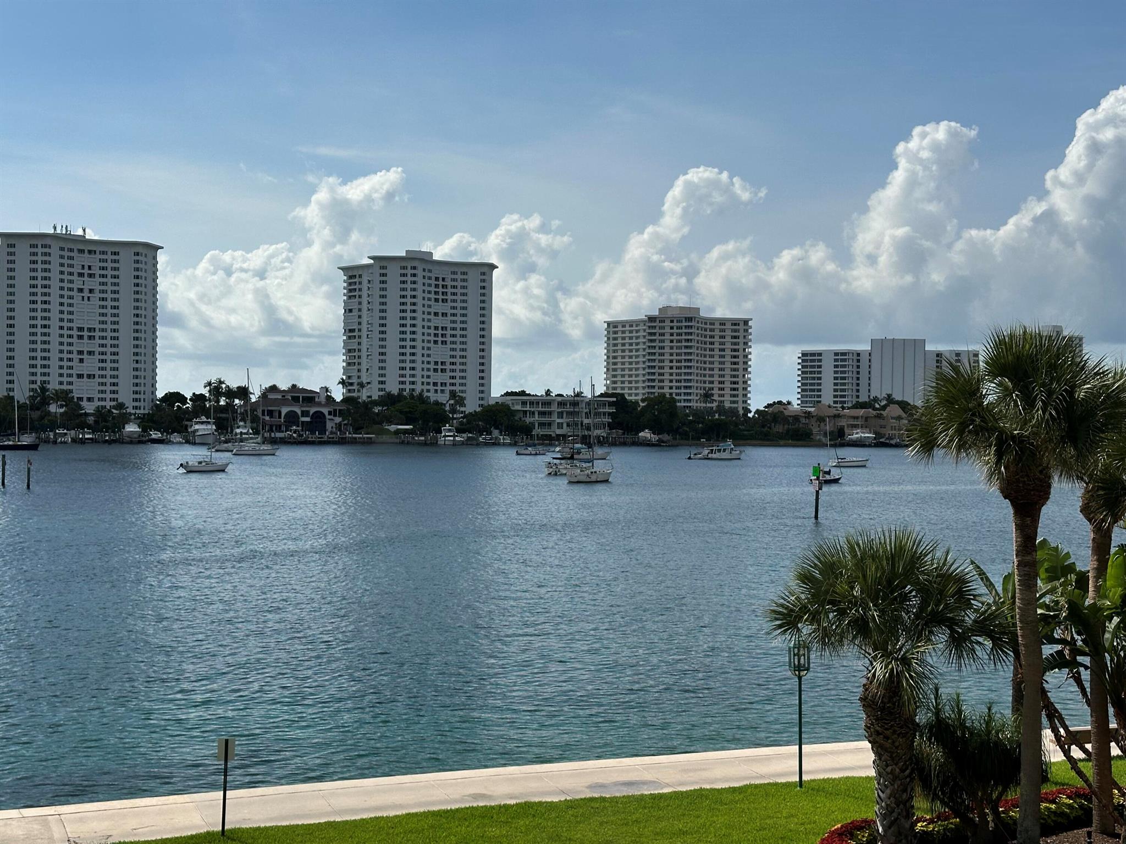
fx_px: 1561
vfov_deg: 30.3
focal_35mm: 48
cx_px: 563
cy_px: 422
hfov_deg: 39.7
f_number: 1.78
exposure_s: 1/9804
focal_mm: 6.86
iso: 64
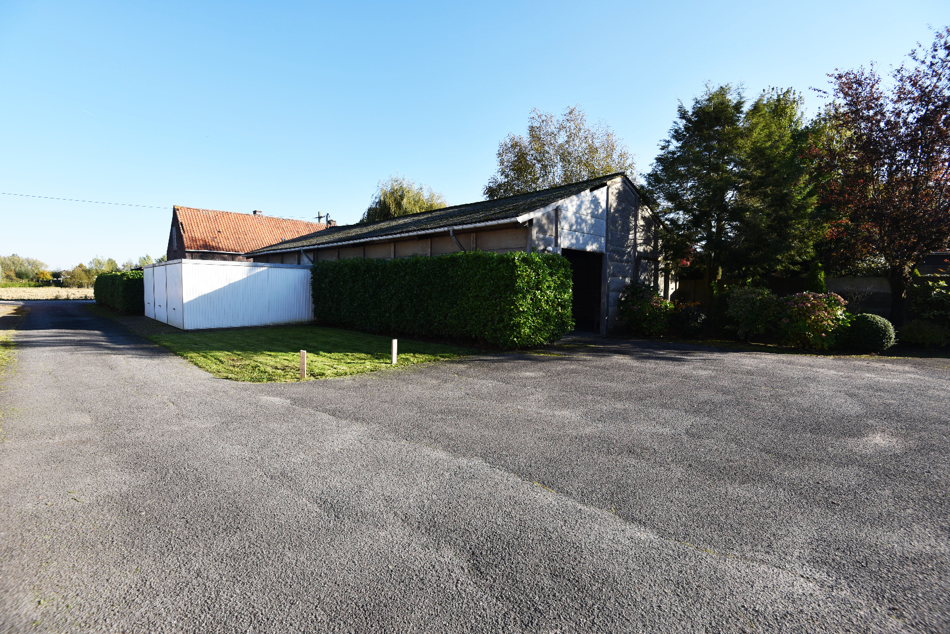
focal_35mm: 16
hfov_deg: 96.7
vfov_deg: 73.8
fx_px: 422
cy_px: 317
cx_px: 475
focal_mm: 16
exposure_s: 1/200
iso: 100
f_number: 7.1
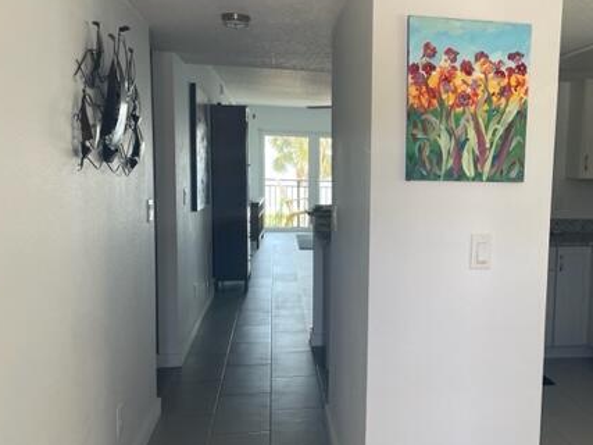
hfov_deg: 46.6
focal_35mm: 39
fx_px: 668
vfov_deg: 36.7
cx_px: 426
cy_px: 253
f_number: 1.6
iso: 80
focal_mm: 4.2
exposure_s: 1/121
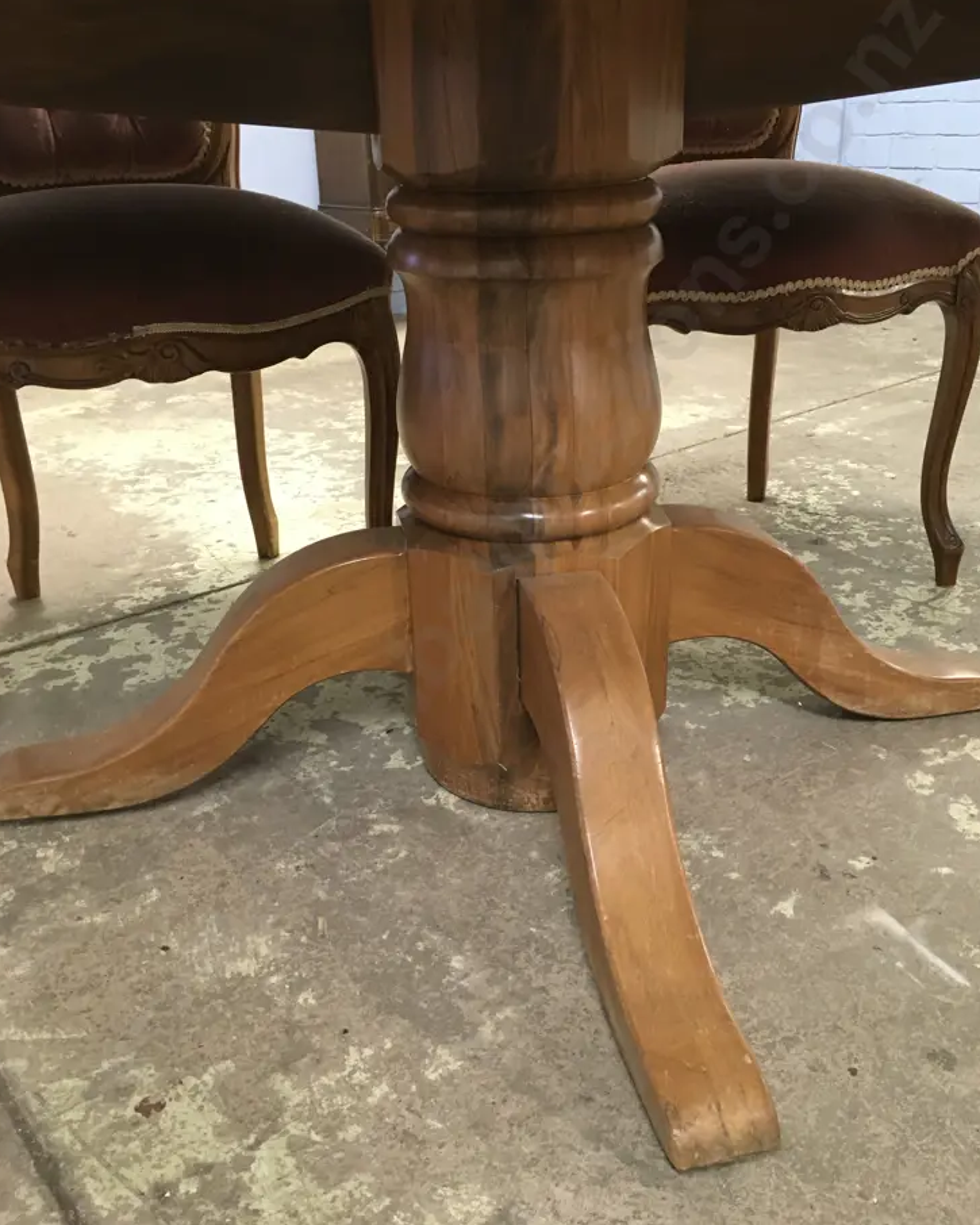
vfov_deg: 55.6
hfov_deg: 45.8
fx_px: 1160
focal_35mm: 32
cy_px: 556
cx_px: 507
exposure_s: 1/33
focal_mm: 4.15
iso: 200
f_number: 2.2
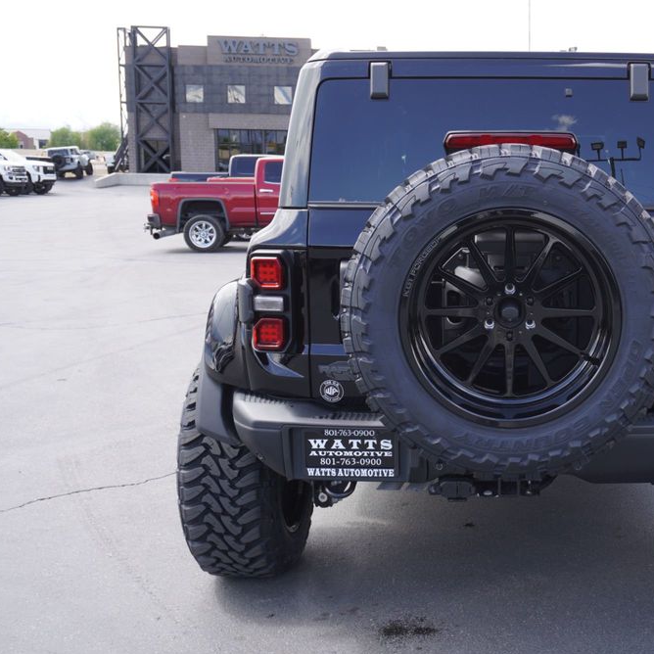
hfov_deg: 38.1
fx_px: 919
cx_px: 495
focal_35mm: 43
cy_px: 327
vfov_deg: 39.2
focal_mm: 22
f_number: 5.6
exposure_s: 1/125
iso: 100
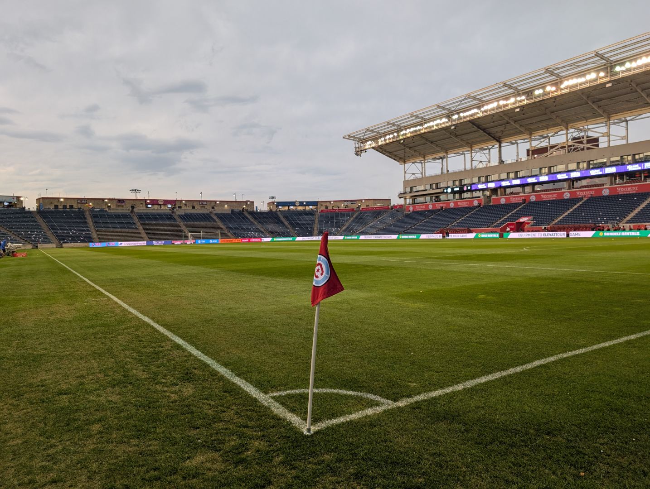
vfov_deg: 56.9
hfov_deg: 71.5
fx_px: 451
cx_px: 325
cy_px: 244
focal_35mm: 24
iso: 92
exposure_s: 1/120
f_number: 1.68
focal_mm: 6.9
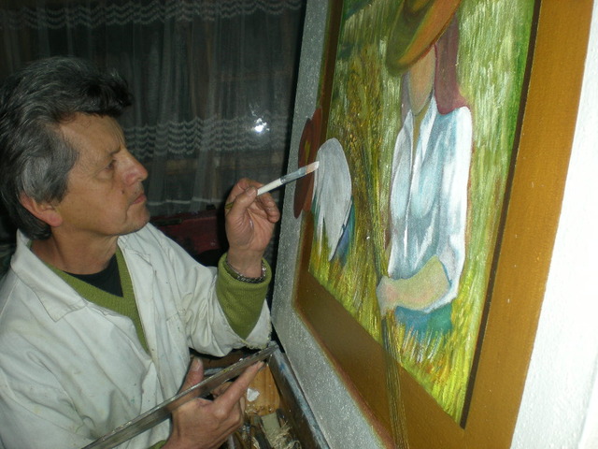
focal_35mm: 38
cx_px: 299
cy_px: 224
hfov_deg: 49.0
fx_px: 656
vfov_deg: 37.7
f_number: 3.1
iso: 50
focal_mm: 6.3
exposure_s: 1/60
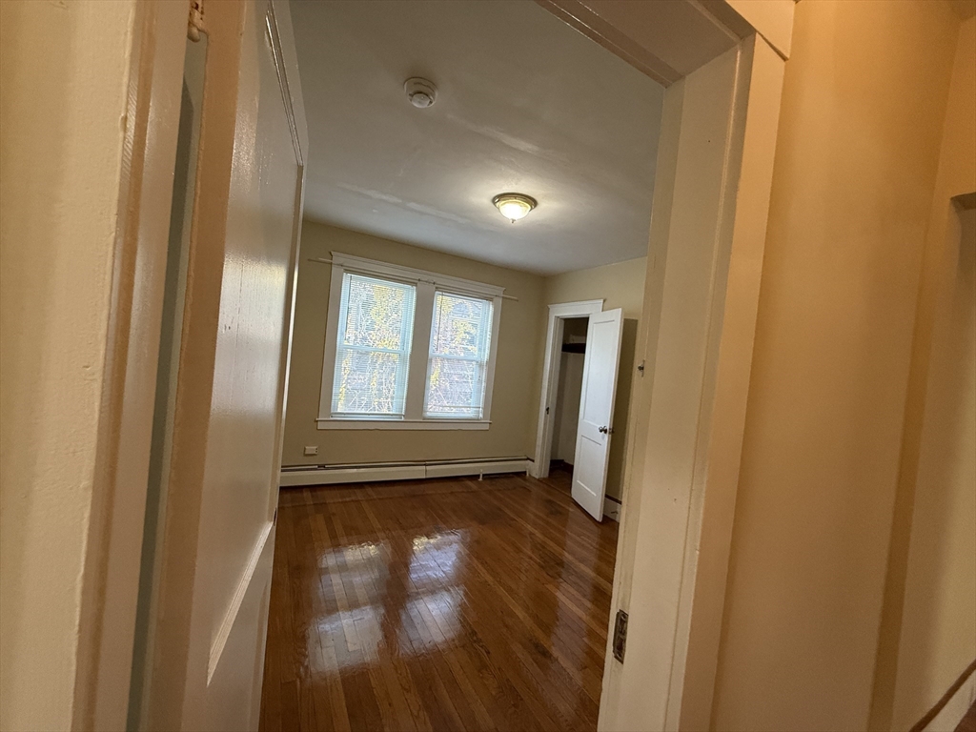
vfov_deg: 85.7
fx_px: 395
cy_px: 366
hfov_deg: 102.1
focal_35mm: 14
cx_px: 488
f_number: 2.2
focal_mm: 2.22
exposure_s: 1/120
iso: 320
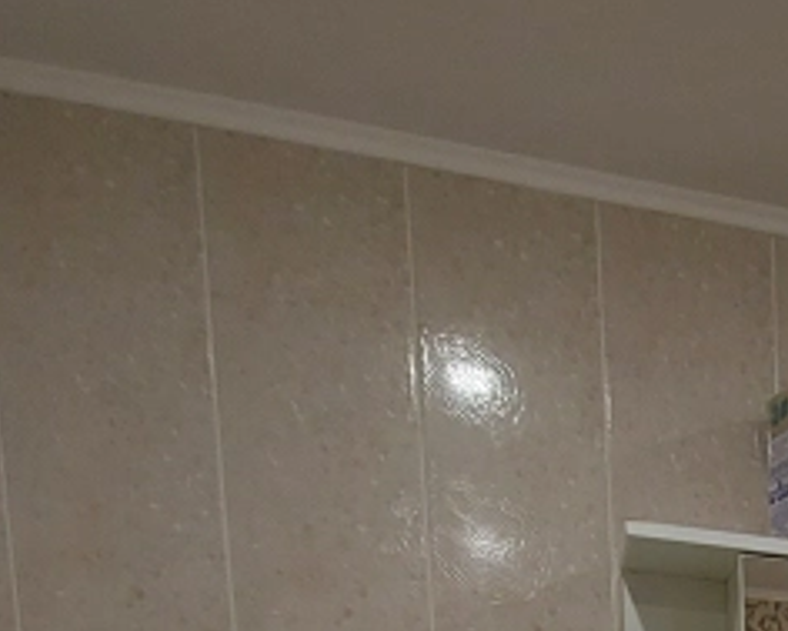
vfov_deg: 18.4
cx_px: 1135
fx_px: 1353
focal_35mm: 58
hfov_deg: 25.6
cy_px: 1232
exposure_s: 1/50
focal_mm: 1.74
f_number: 2.2
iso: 80
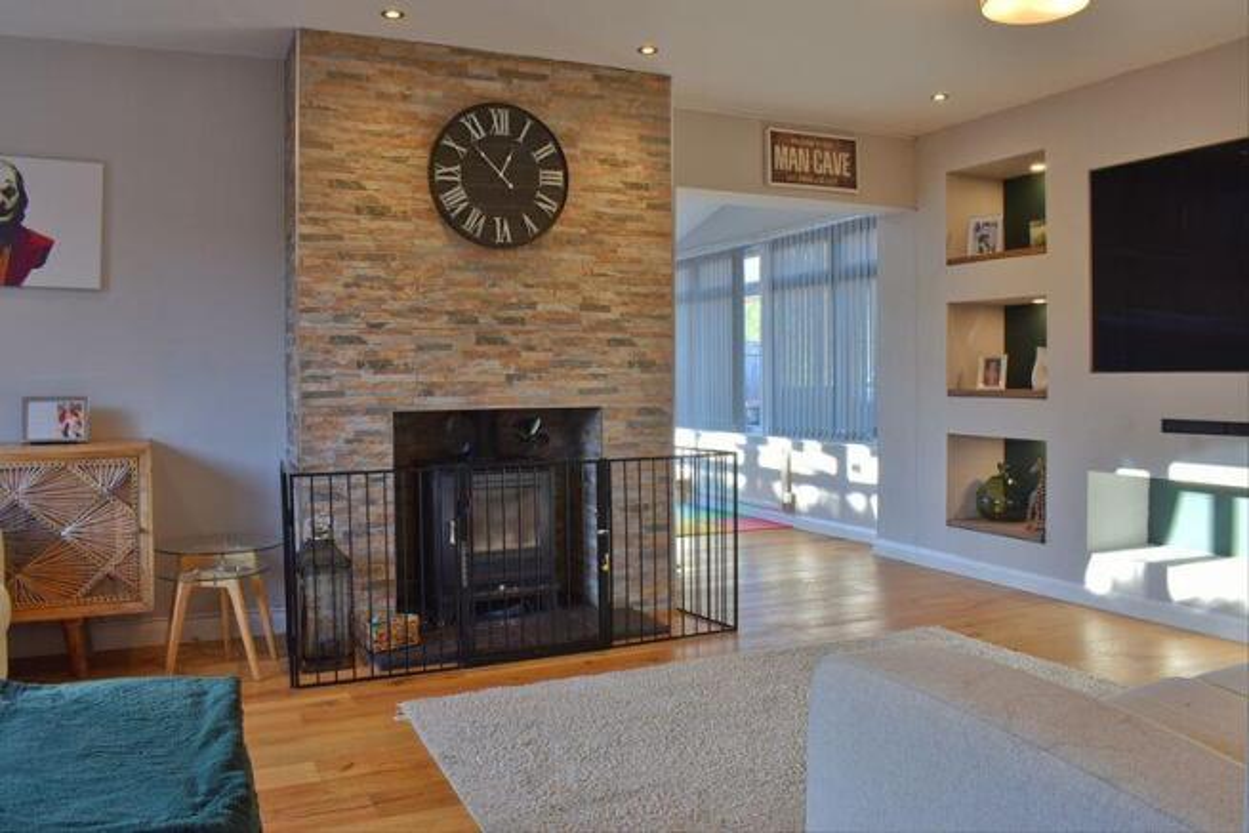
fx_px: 937
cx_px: 624
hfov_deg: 67.4
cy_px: 416
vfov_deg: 48.0
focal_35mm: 27
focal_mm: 18
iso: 180
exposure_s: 1/13
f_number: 13
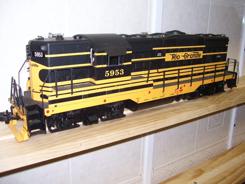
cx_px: 122
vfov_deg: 38.7
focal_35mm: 37
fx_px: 262
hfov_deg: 50.1
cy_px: 92
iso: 80
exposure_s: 1/60
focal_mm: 6
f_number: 2.7
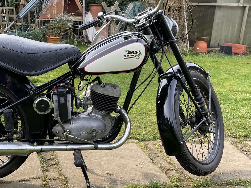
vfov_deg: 31.5
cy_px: 107
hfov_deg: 40.6
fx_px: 334
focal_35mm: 46
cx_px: 78
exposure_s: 1/211
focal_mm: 4.2
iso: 32
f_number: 1.6
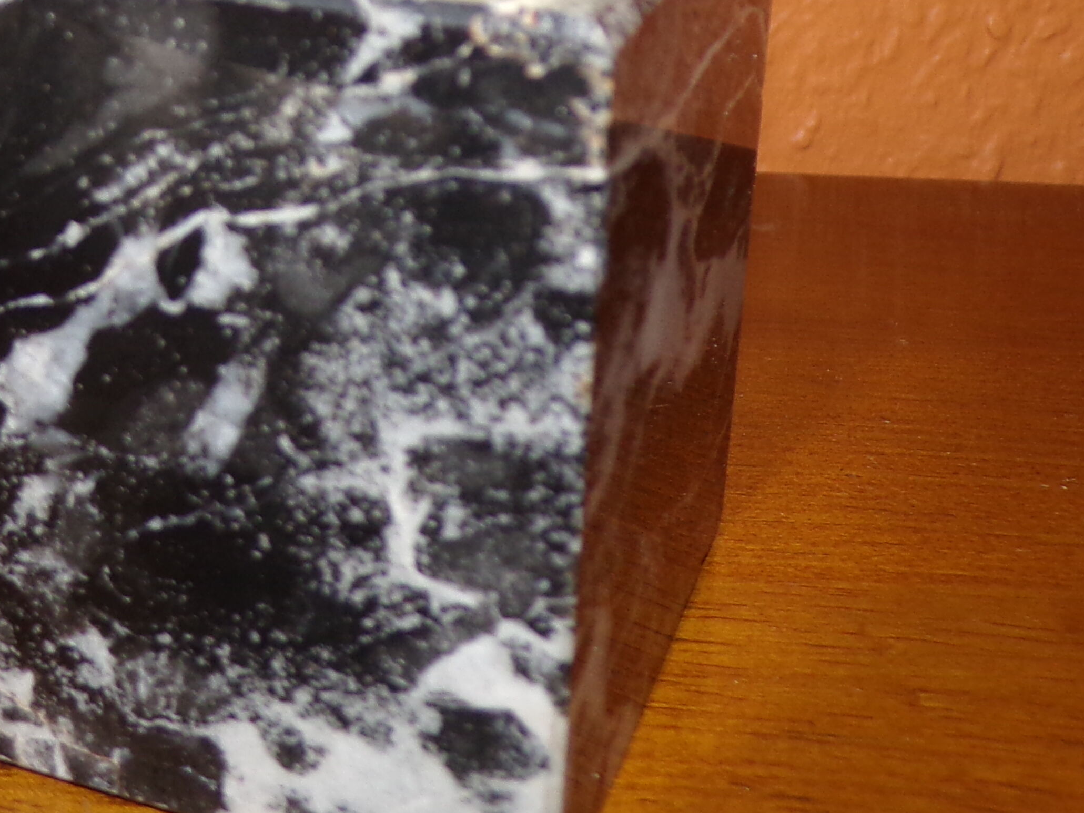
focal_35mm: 60
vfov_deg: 24.0
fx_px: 1879
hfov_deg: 31.7
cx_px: 290
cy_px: 139
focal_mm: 4.3
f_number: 3
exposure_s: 1/34
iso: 80
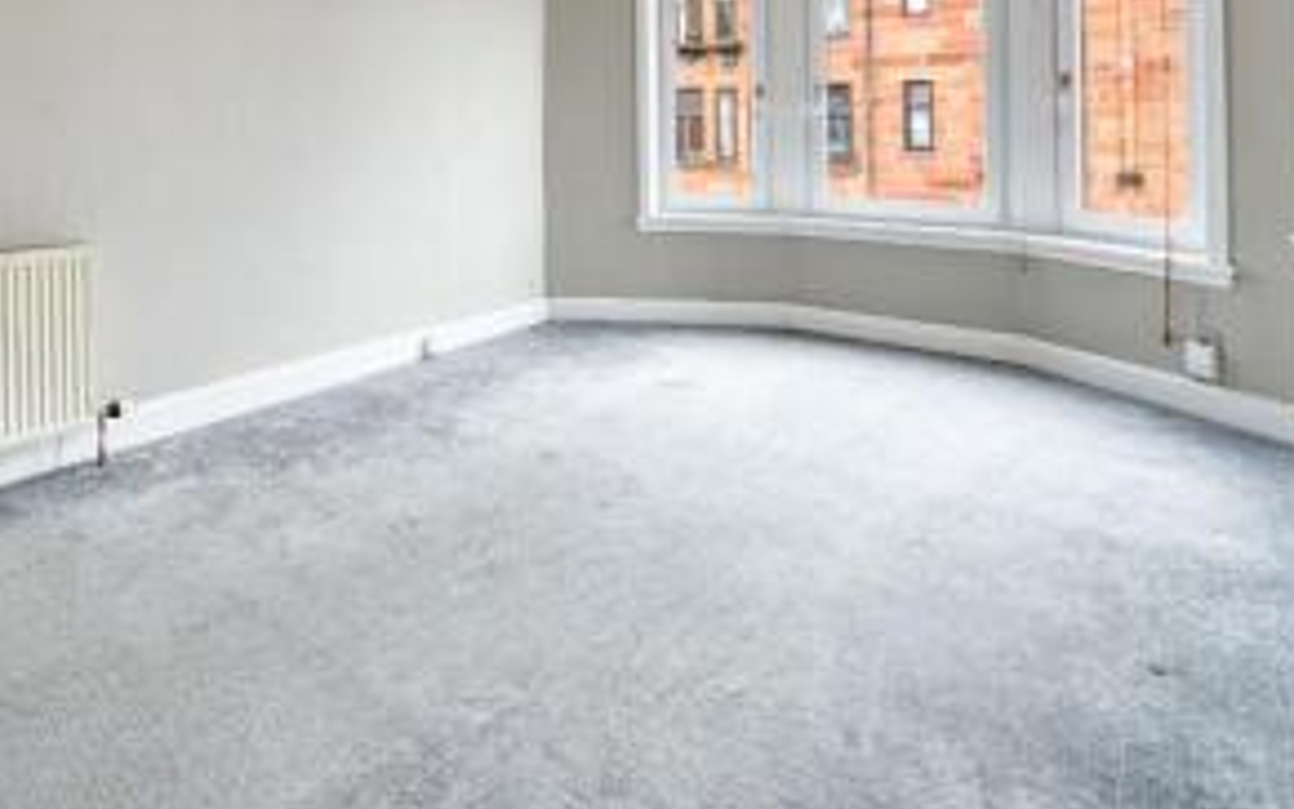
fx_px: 705
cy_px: 131
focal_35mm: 20
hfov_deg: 83.4
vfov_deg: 54.4
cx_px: 485
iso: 200
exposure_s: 1/50
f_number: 3.5
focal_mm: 12
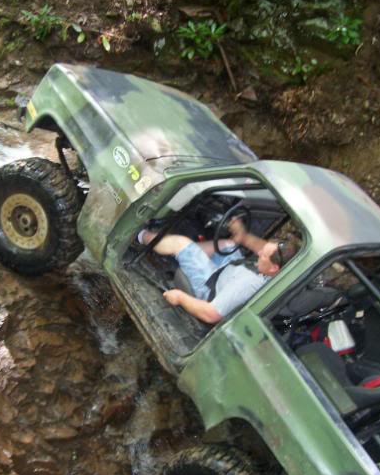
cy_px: 236
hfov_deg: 30.1
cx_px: 131
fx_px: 703
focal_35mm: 50
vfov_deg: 37.3
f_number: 2.8
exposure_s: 1/60
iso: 140
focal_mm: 6.3
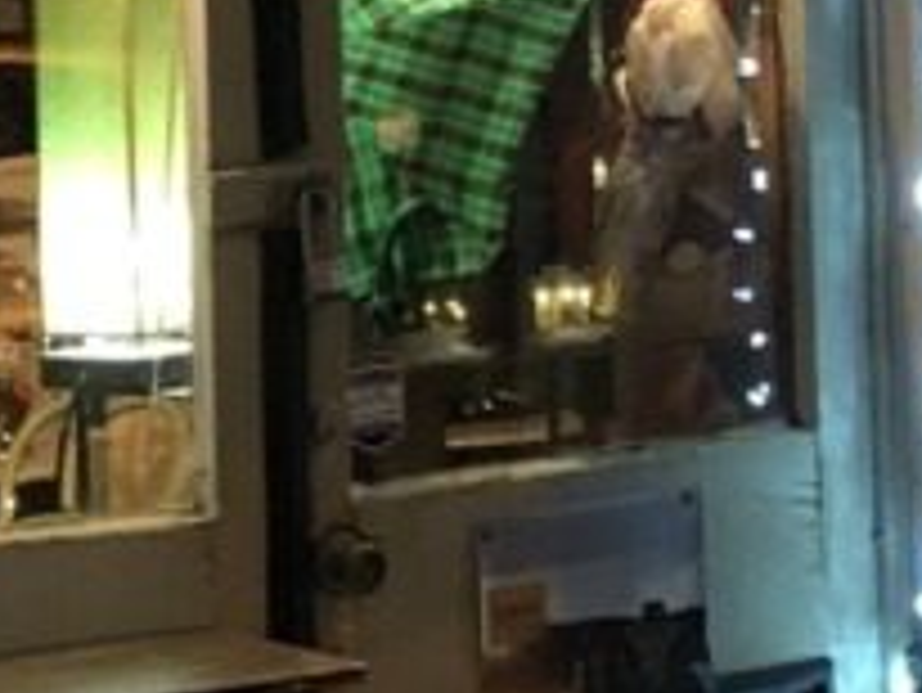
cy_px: -194
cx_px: 481
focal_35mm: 164
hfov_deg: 12.0
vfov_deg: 8.9
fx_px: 4371
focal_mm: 4
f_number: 1.8
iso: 100
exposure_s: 1/9
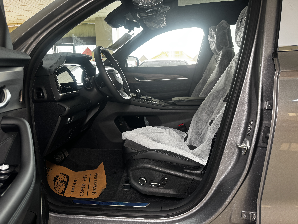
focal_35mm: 24
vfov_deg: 56.8
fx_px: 207
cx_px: 149
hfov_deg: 71.6
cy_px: 112
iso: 100
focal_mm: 6.76
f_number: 1.78
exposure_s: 1/121
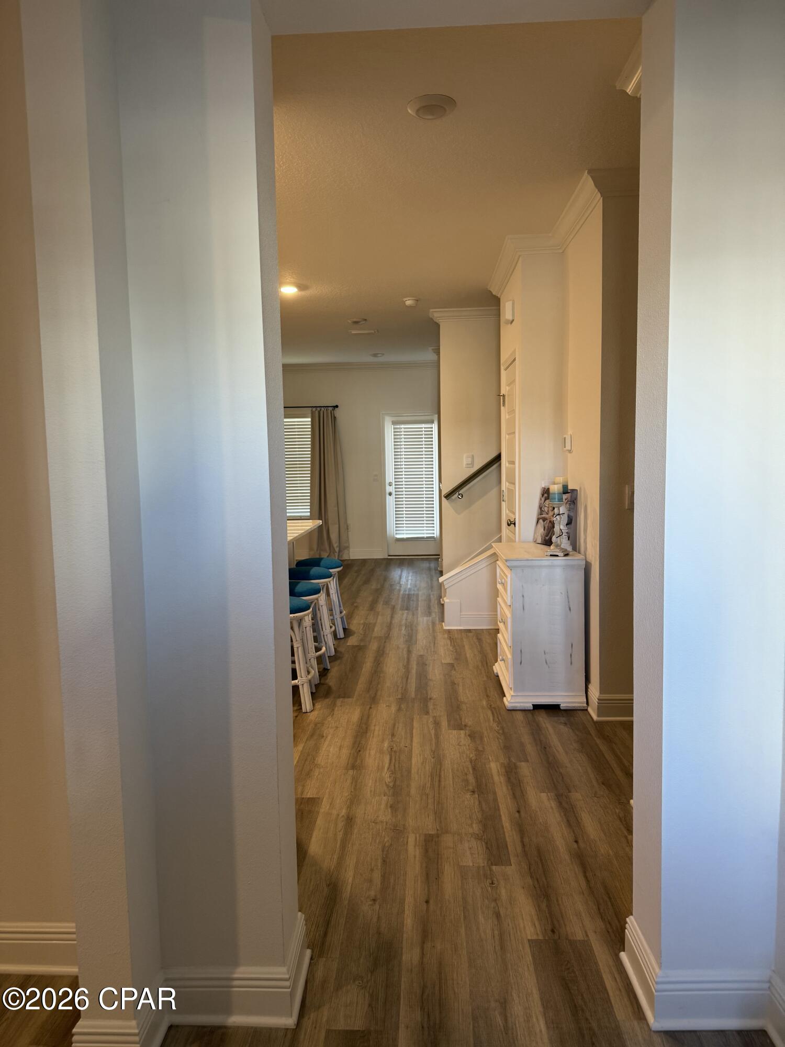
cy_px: 524
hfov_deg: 56.8
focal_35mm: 24
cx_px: 392
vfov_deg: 71.6
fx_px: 726
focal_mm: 6.76
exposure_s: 1/60
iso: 160
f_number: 1.78
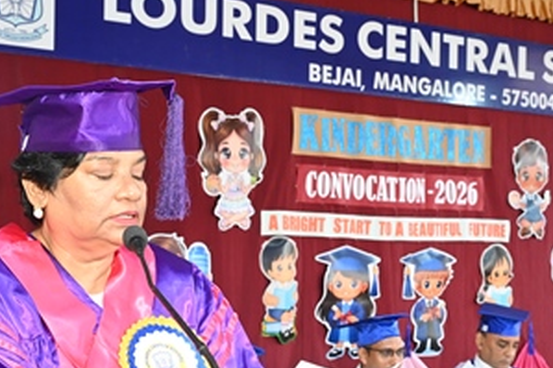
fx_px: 967
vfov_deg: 21.5
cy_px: 246
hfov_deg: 31.9
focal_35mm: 63
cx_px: 285
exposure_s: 1/125
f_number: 10
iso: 3200
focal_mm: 42
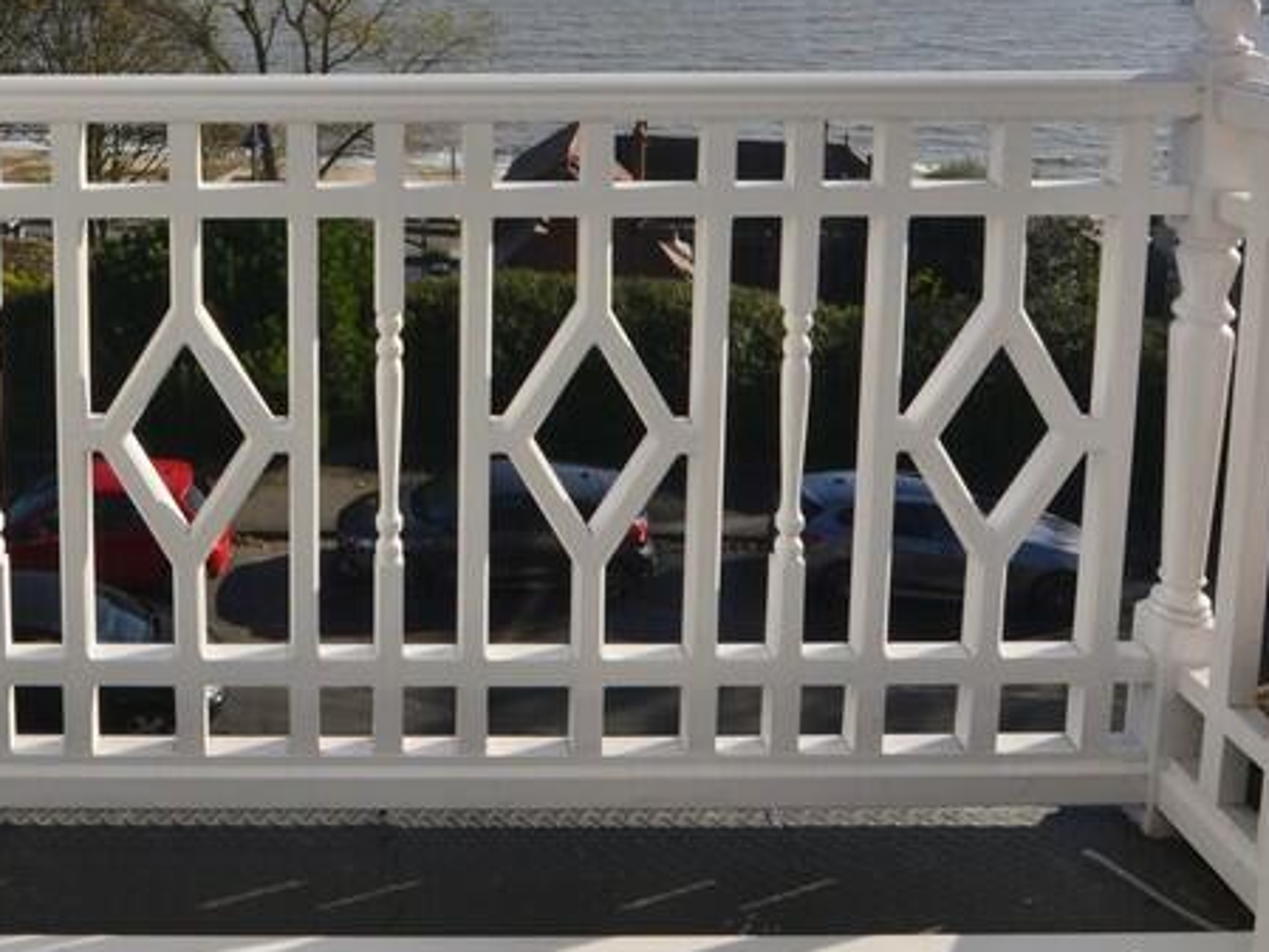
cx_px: 285
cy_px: 20
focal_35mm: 36
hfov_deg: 48.8
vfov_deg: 36.0
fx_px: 1324
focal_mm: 11
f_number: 13
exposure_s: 1/200
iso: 100
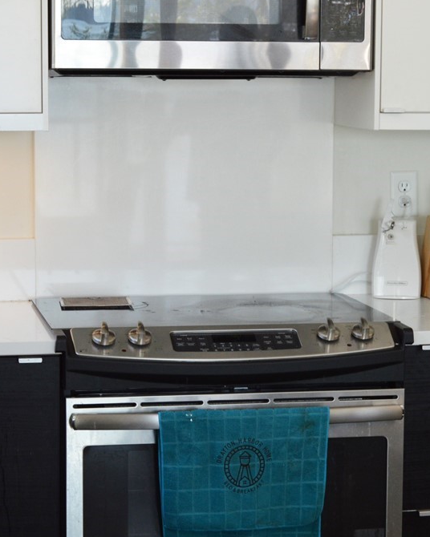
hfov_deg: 14.4
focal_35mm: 107
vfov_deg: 17.9
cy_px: 253
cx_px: 222
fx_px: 1702
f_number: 5.6
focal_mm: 30
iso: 400
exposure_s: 1/125
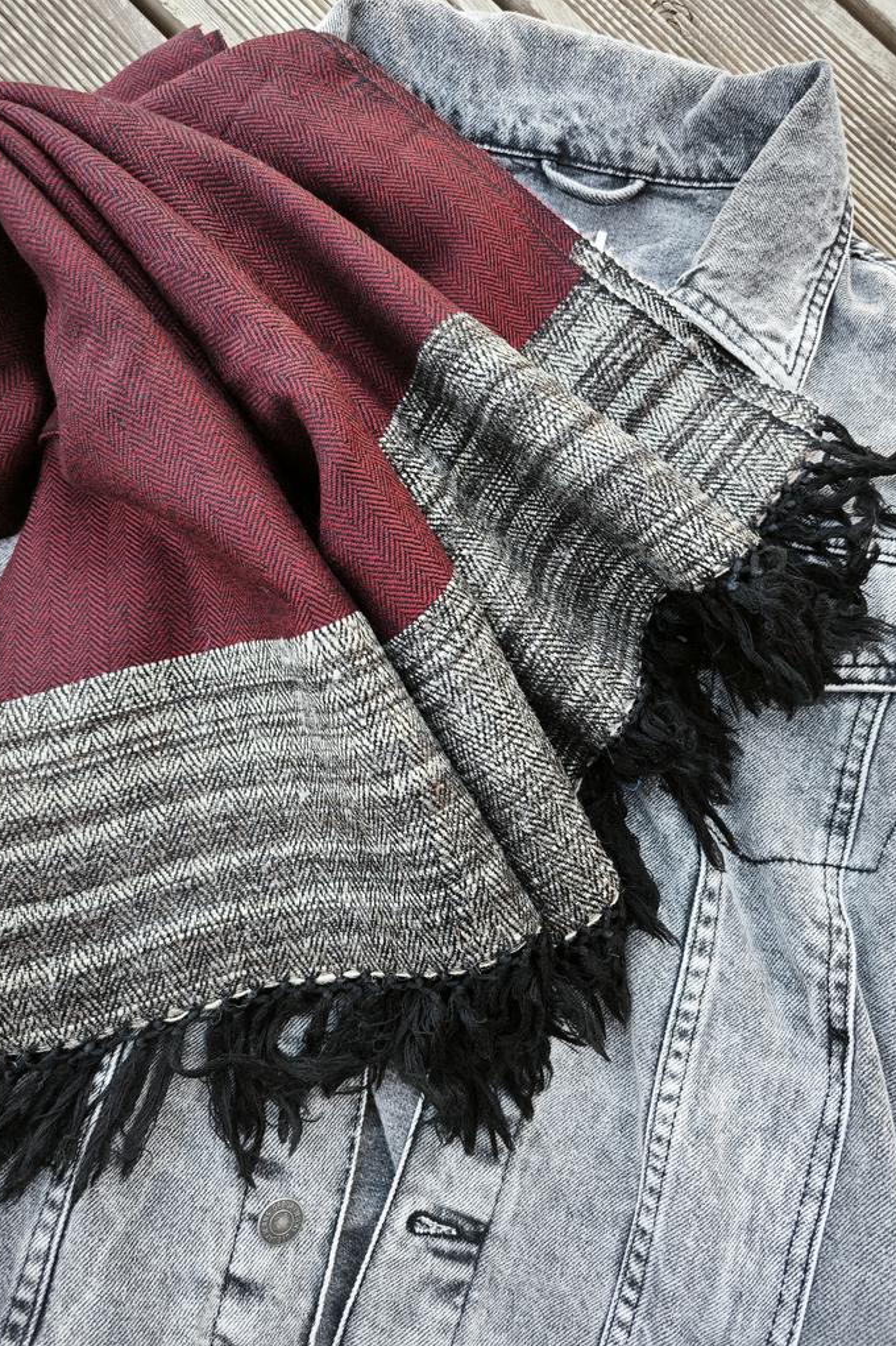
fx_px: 897
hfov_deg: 53.1
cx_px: 468
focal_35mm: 24
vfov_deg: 73.8
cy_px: 672
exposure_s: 1/100
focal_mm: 5.43
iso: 125
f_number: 1.8
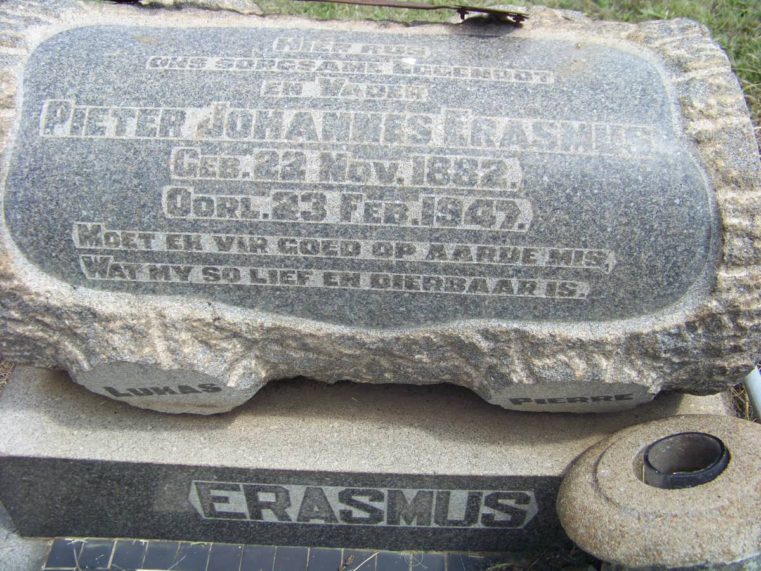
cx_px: 380
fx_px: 791
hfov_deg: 51.4
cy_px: 286
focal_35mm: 36
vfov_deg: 39.7
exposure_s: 1/400
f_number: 2.8
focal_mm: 5.85
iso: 64
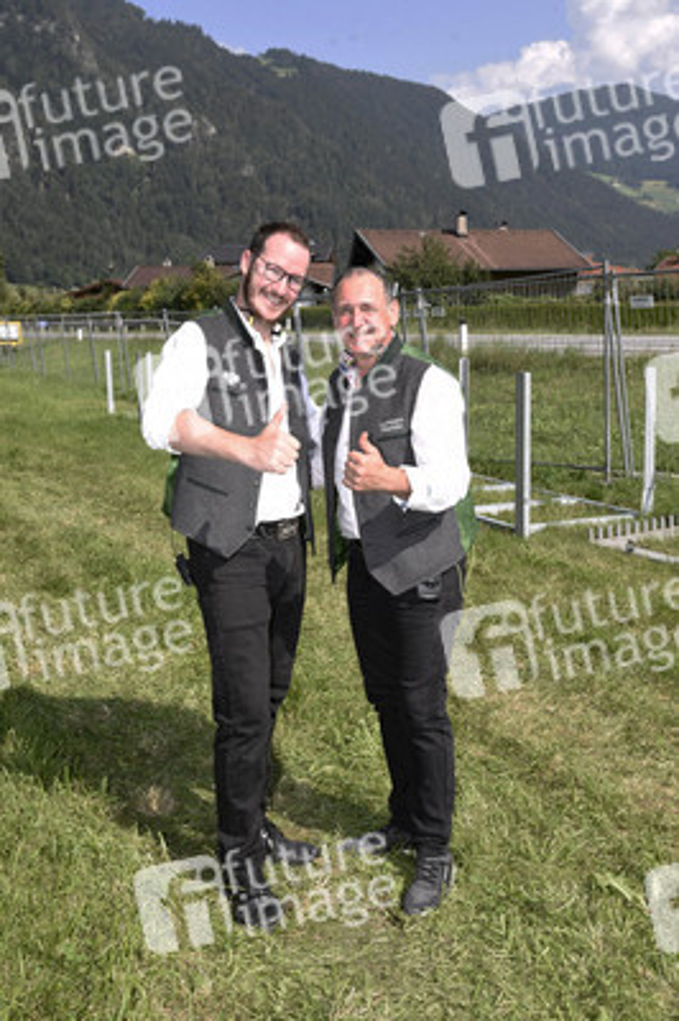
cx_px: 340
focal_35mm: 38
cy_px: 510
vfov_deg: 50.7
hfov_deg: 35.0
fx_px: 1077
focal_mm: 38
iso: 125
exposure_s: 1/160
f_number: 8
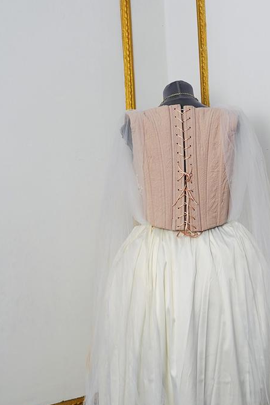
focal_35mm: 66
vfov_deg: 30.3
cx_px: 162
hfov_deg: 20.6
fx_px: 743
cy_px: 263
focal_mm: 37
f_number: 5
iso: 1000
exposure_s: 1/160
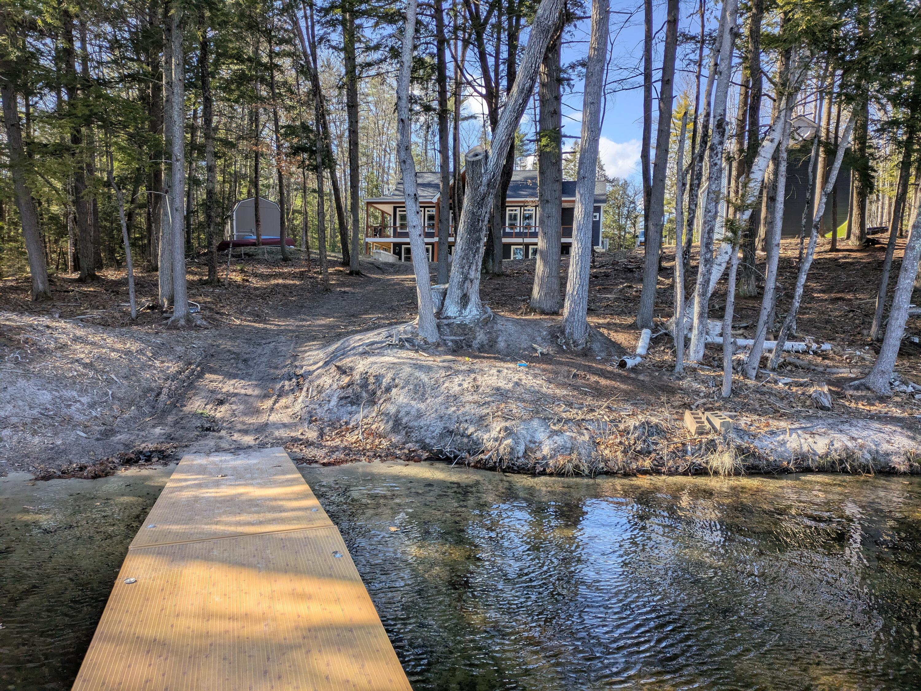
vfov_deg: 54.9
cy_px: 346
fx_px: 665
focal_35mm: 25
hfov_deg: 69.4
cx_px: 460
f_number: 1.89
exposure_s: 1/856
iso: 40
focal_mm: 5.43
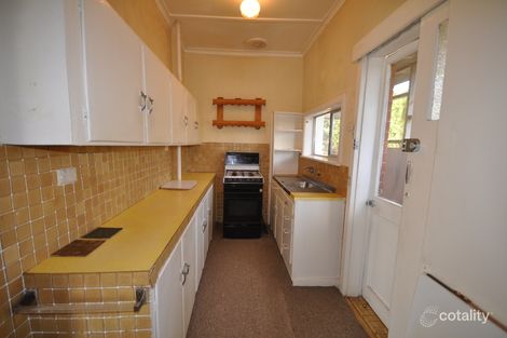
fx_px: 211
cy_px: 169
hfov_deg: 100.4
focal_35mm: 15
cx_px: 254
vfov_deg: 77.3
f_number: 4
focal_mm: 10
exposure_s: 1/60
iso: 500
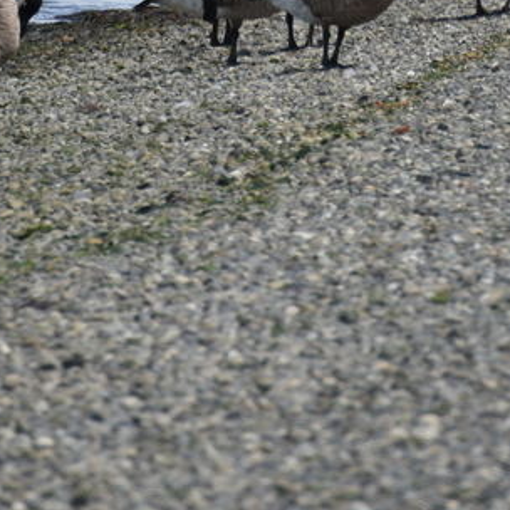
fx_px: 17885
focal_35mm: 1073
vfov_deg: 1.6
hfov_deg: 1.6
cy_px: -168
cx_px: 161
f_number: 5.6
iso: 125
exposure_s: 1/640
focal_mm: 300
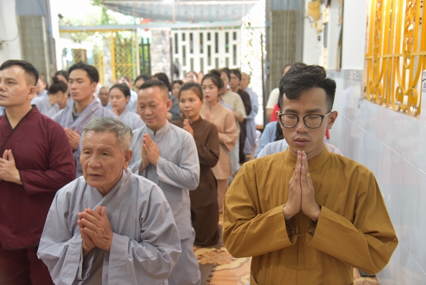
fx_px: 474
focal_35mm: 40
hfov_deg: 48.4
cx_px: 213
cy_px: 142
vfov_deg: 33.4
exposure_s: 1/60
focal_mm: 40
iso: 1000
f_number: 4
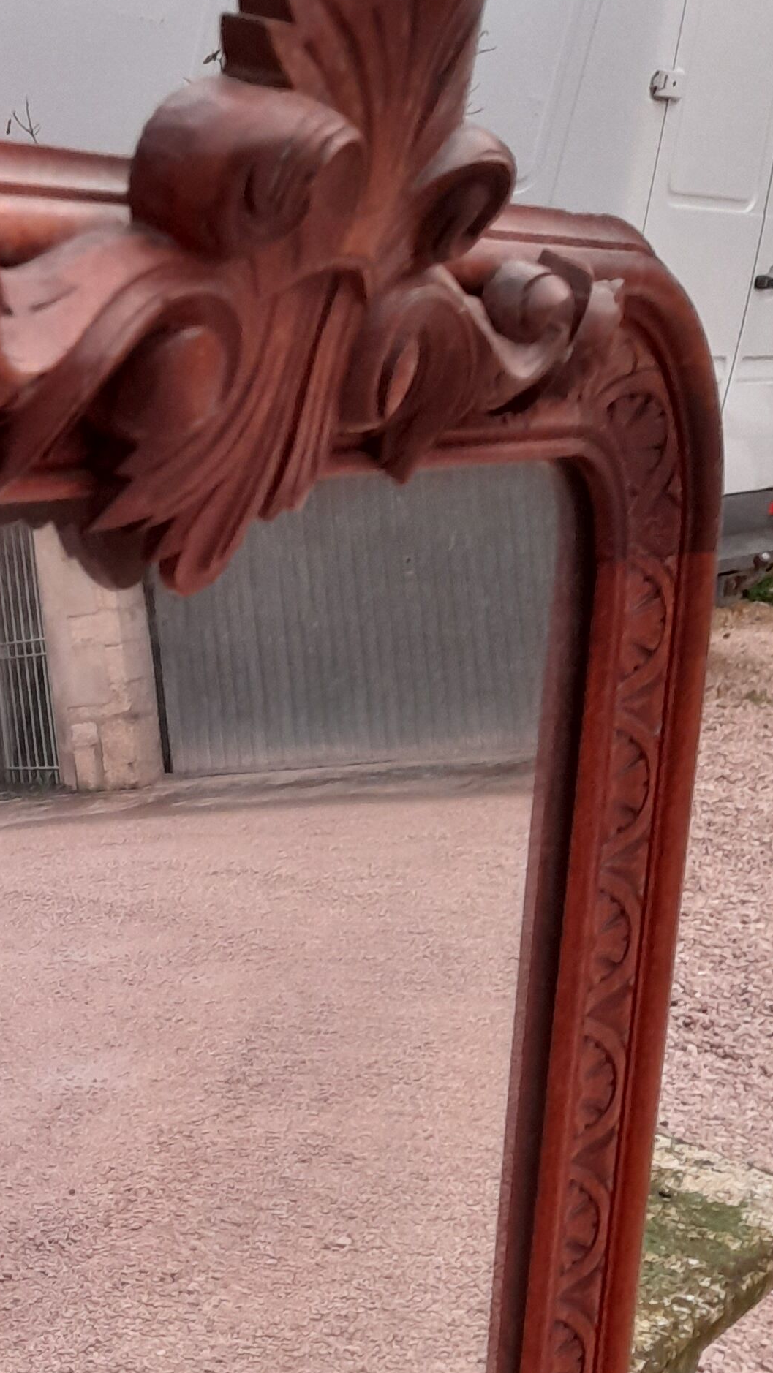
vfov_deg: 35.5
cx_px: -209
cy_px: 972
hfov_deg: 19.3
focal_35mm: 58
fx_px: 2113
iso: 250
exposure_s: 1/50
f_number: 2
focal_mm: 4.6
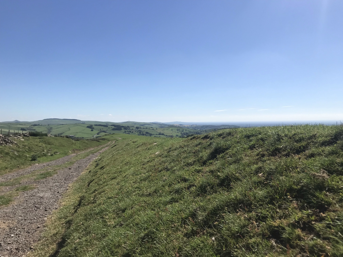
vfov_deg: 49.7
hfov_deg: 63.4
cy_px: 128
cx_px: 172
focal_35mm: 28
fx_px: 277
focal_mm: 3.99
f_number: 1.8
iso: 20
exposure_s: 1/3425
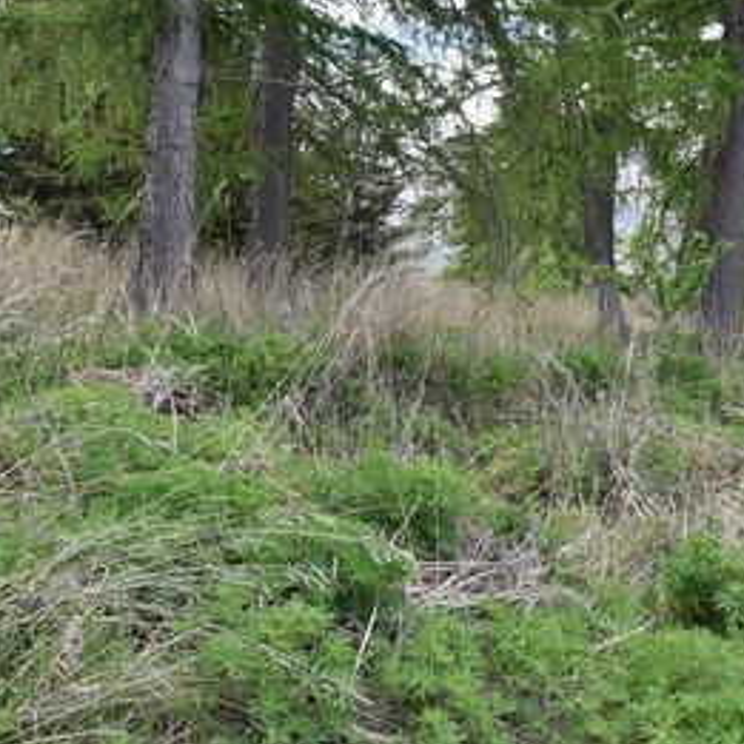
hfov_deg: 30.2
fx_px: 1337
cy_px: 415
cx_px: 616
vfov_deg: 31.1
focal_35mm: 55
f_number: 8
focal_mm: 24
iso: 320
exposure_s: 1/250
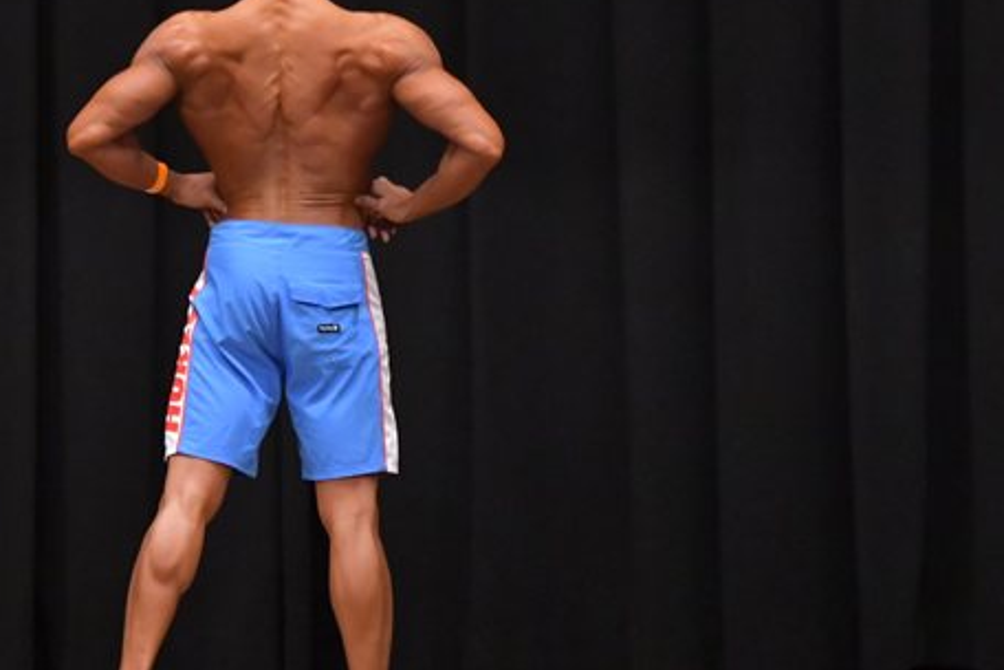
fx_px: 10653
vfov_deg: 3.6
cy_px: 326
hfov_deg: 5.4
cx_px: 290
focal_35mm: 382
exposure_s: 1/400
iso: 6400
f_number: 5.6
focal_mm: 150
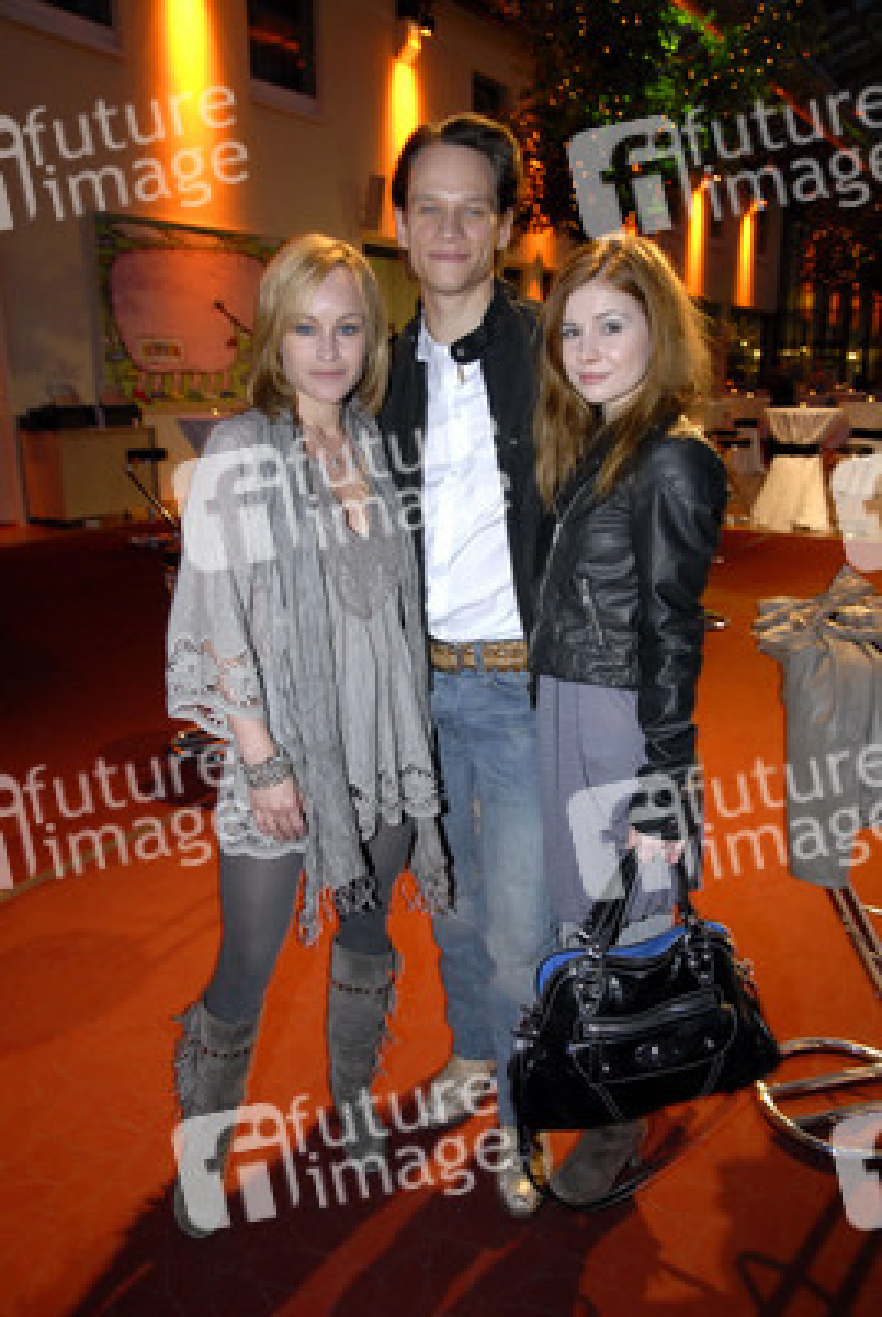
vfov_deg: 70.4
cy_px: 658
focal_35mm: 26
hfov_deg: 50.6
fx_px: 934
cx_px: 441
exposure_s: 1/15
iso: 500
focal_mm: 17
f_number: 5
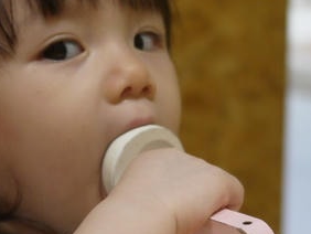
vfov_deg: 8.7
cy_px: 152
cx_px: 319
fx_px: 1529
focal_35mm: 170
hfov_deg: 11.5
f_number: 1.7
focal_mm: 20
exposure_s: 1/80
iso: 160
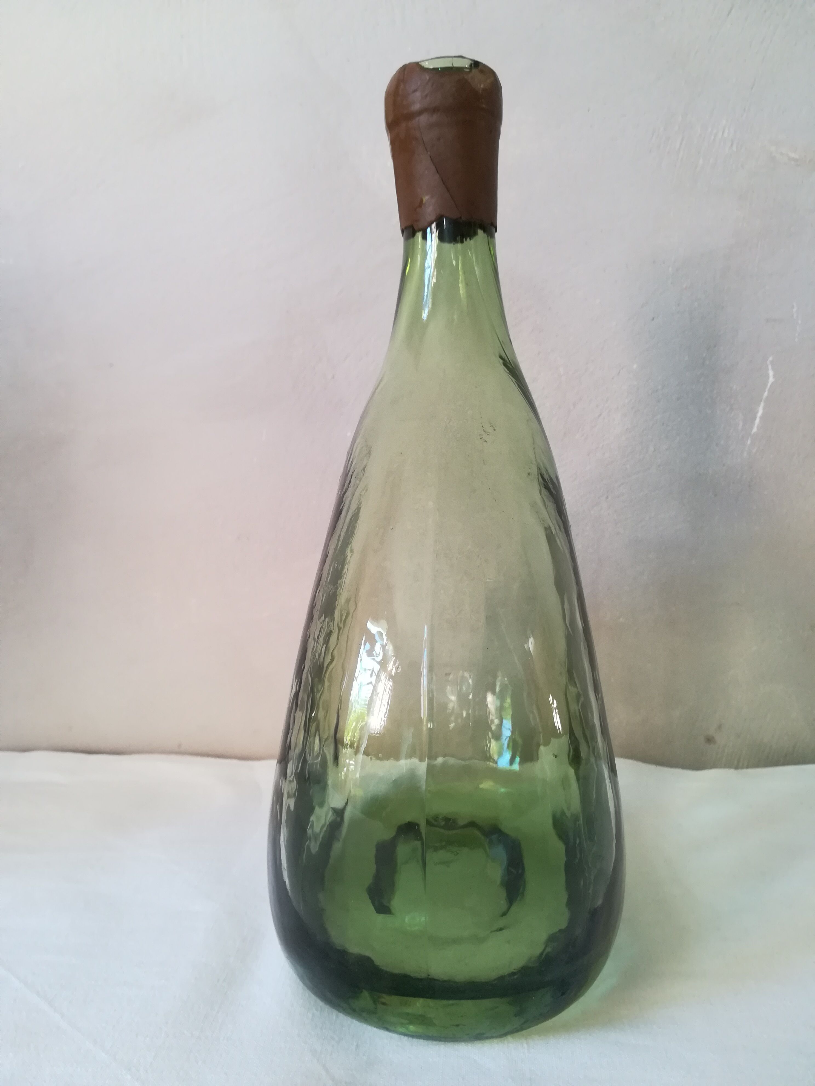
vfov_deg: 67.3
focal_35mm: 26
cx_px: 408
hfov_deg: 53.1
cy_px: 543
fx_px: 816
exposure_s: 1/33.3
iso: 200
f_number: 2.2
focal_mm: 3.83
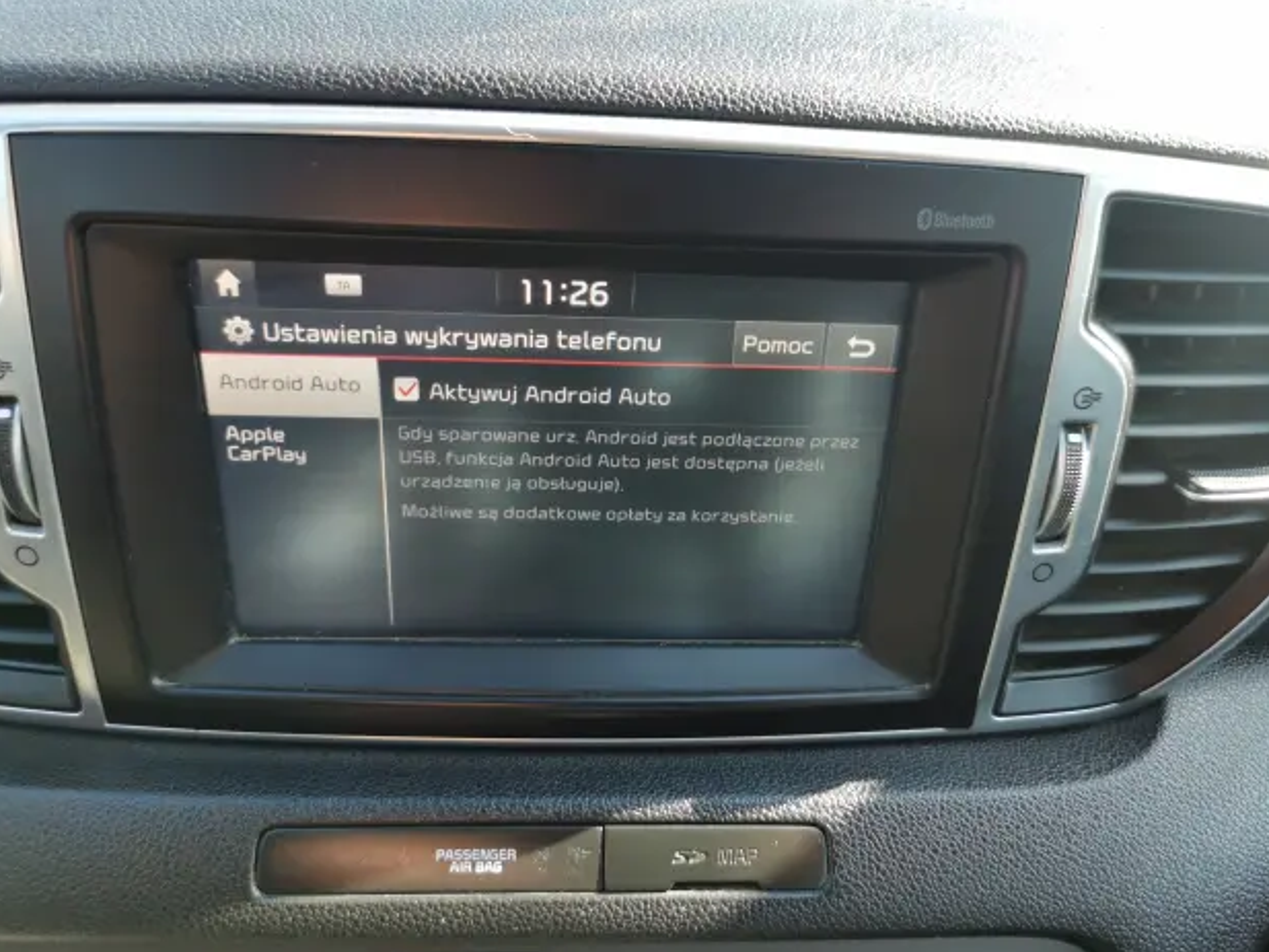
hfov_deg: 63.4
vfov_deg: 49.8
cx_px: 621
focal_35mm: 28
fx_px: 1027
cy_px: 485
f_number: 1.6
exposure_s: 1/163
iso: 50
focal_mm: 5.56
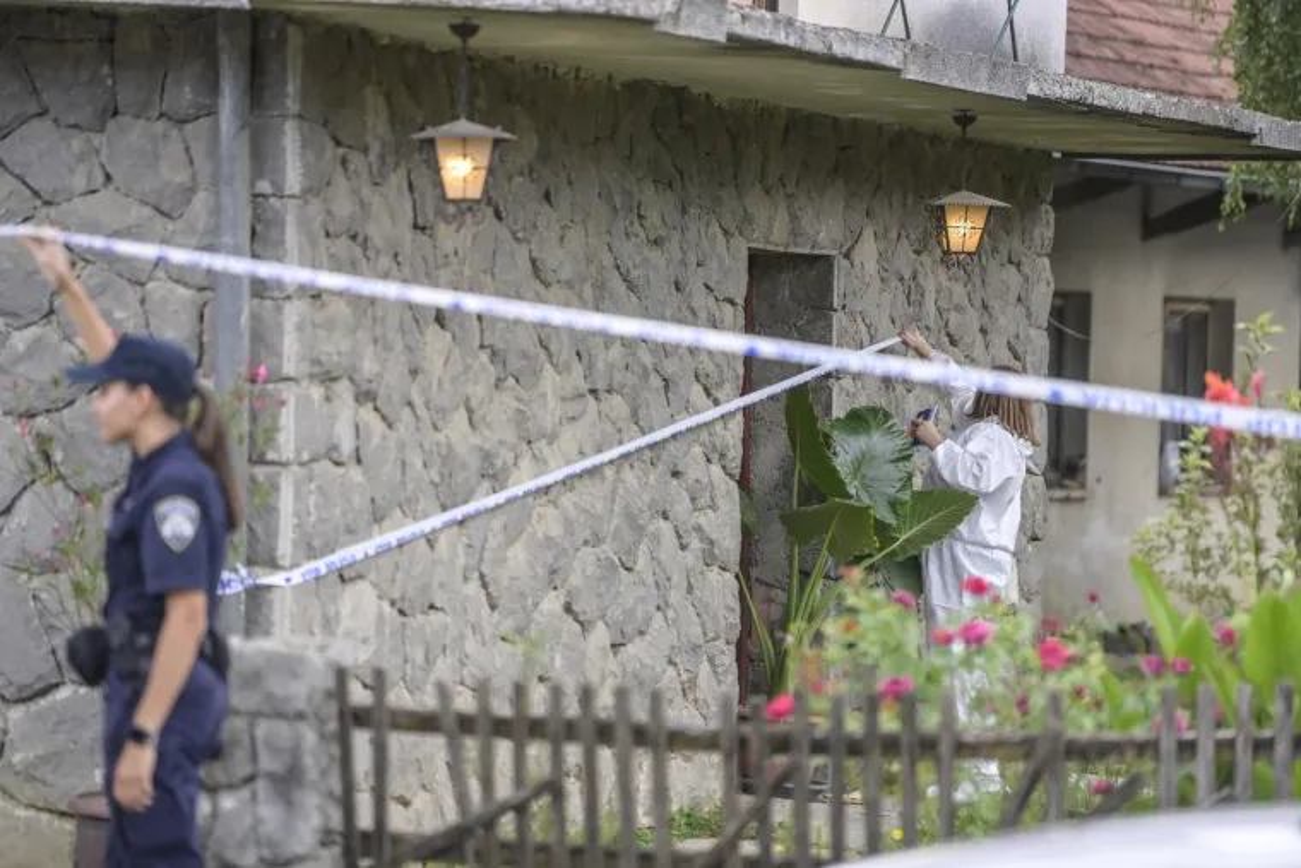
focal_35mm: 185
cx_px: 650
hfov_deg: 11.1
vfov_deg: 7.4
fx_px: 6687
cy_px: 434
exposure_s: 1/3200
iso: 1000
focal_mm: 185
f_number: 2.8
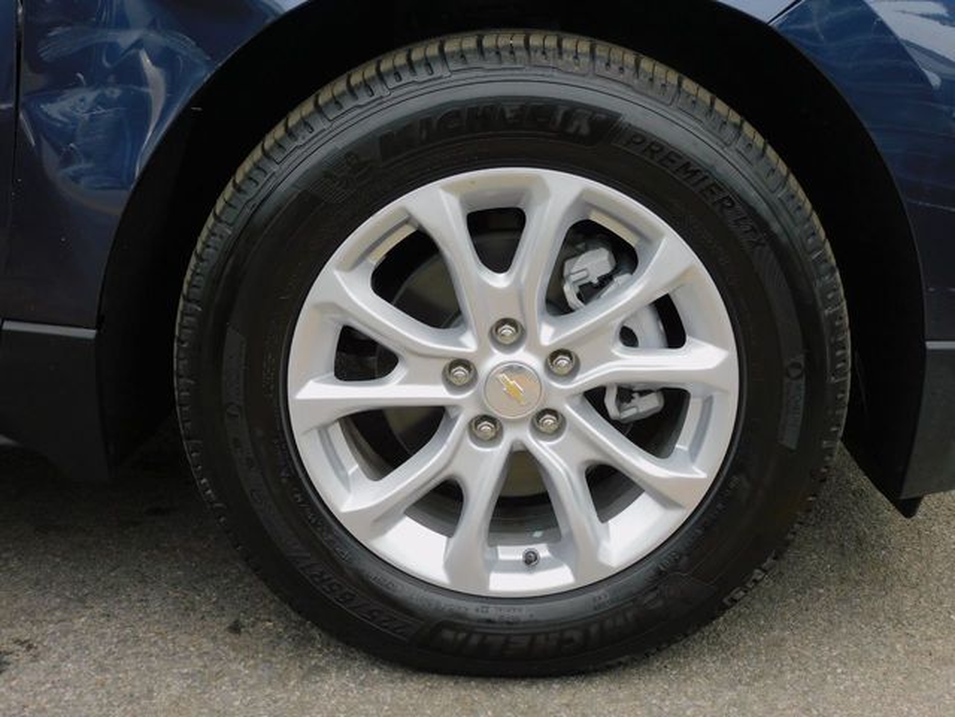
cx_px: 478
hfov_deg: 38.2
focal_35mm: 50
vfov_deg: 29.1
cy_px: 358
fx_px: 1379
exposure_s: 1/250
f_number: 4
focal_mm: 9
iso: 125
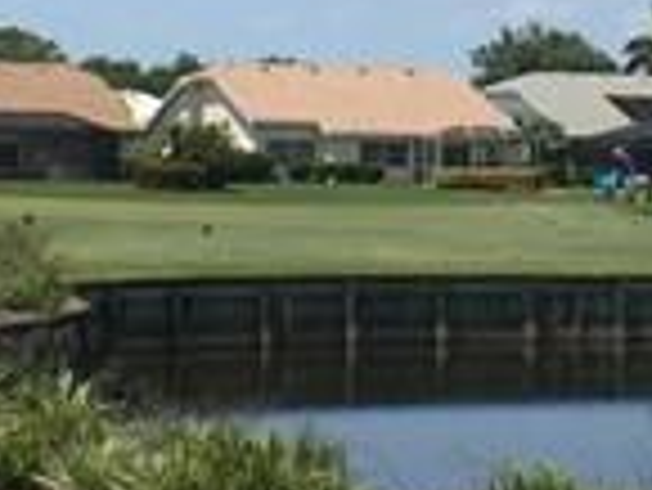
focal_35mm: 205
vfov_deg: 7.2
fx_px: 3864
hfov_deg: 9.6
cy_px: 9
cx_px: 522
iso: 32
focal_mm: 4.15
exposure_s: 1/2475
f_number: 2.2
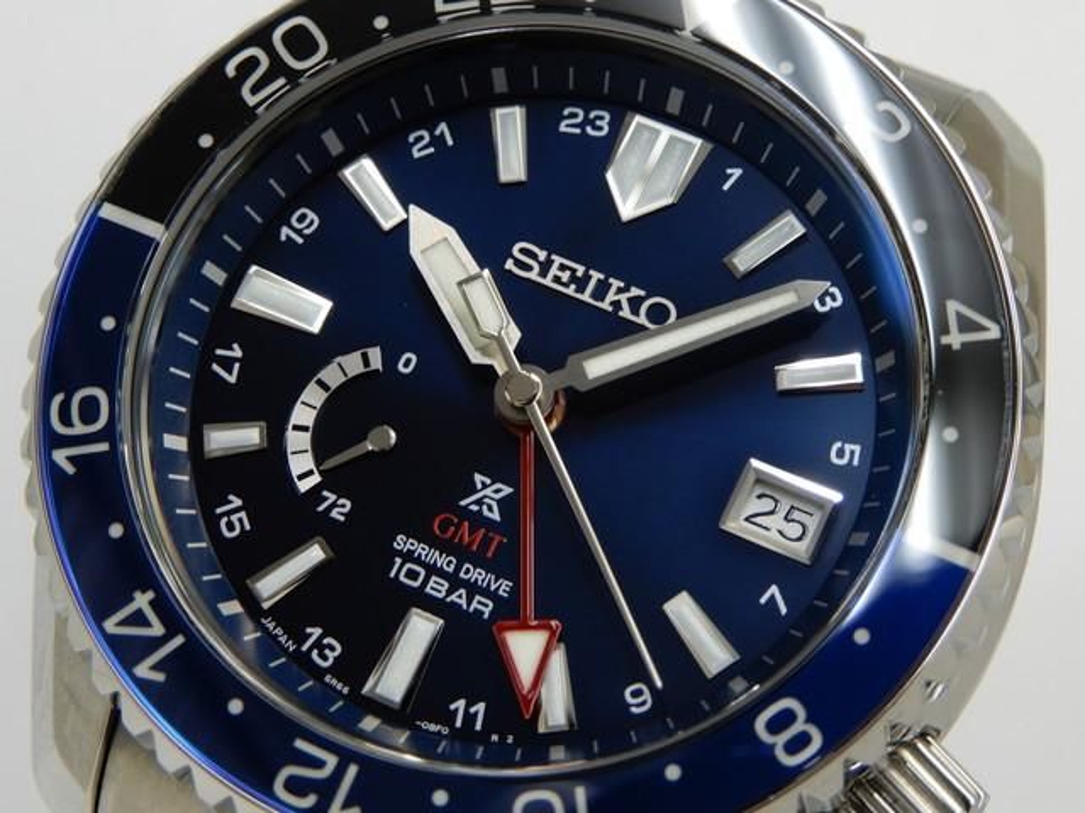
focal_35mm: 65
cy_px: 406
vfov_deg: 22.6
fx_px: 2037
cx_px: 542
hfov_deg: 29.8
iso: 110
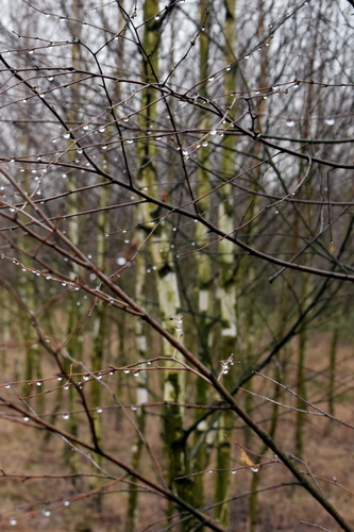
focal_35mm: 96
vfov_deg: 21.2
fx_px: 1417
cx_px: 17
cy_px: 250
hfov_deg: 14.1
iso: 400
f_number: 6.3
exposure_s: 1/125
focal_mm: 40
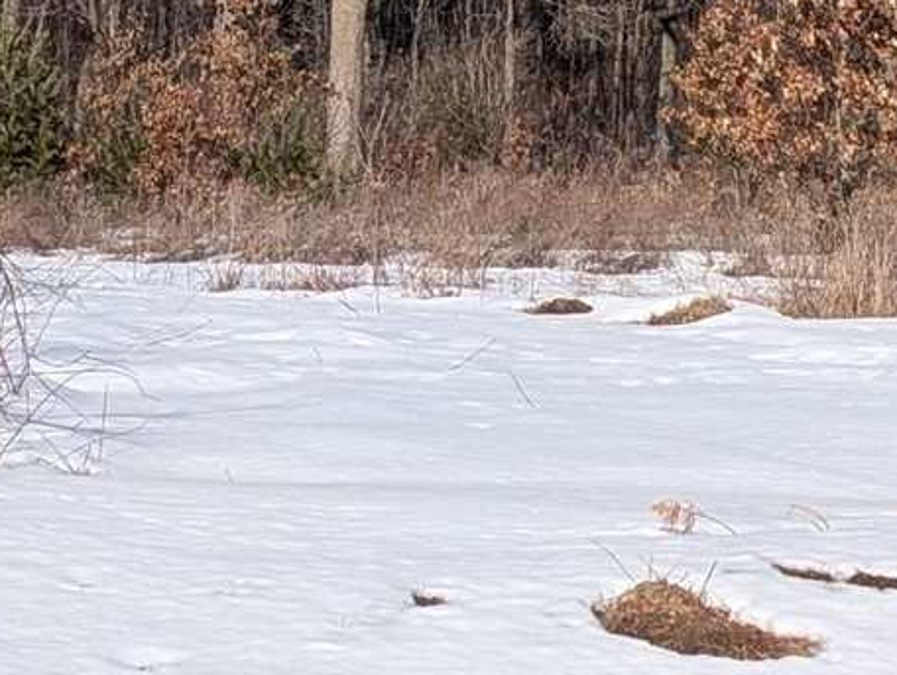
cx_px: 374
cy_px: -112
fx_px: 4176
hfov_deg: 12.3
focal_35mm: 161
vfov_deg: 9.1
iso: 26
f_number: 1.68
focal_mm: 6.9
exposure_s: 1/1558
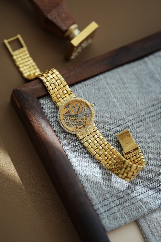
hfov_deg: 13.1
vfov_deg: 19.4
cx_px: 80
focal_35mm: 105
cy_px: 121
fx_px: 704
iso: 640
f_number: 2.8
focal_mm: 105
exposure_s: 1/250
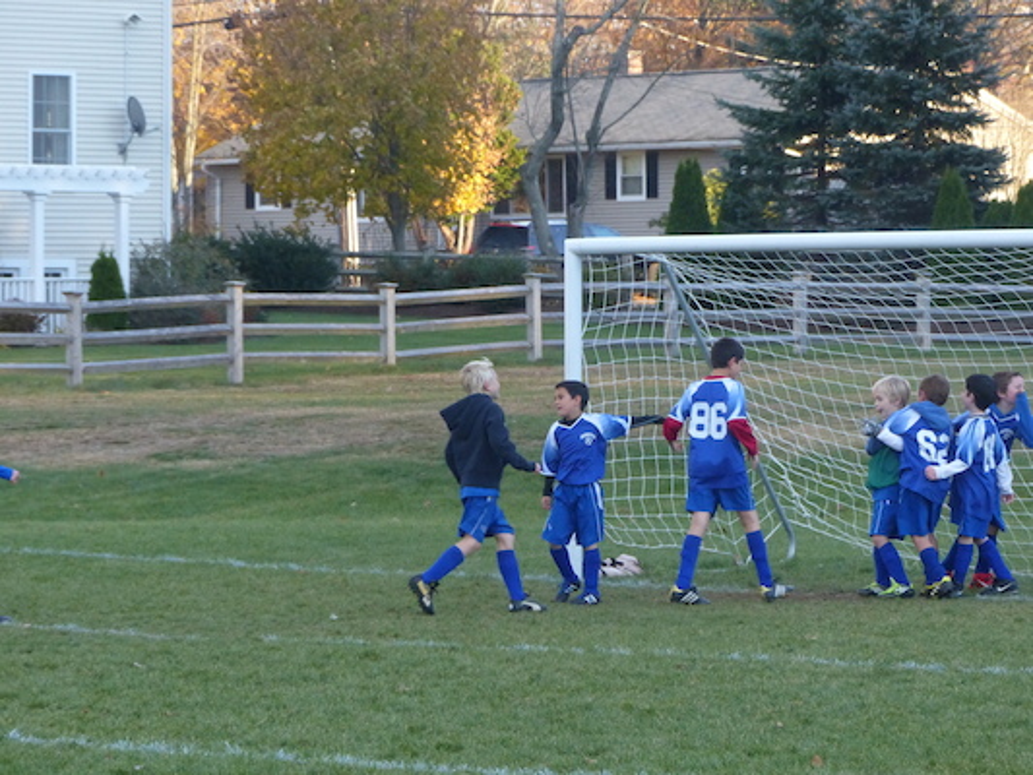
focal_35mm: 195
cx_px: 516
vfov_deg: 7.6
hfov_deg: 10.1
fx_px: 5820
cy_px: 388
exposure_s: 1/400
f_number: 2.8
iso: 400
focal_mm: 35.1
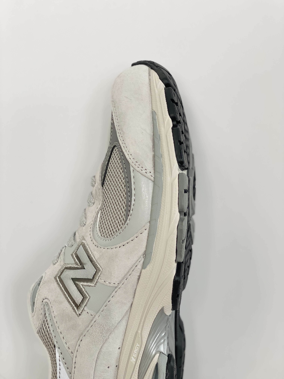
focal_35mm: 52
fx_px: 569
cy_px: 190
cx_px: 142
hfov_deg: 28.0
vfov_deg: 36.8
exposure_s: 1/100
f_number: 2
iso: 50
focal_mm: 6
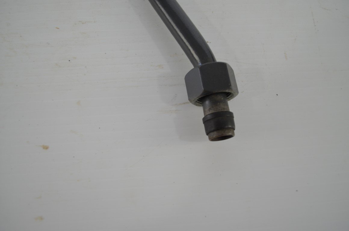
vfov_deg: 39.8
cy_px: 116
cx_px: 174
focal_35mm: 33
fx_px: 319
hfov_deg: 57.3
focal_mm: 22
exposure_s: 1/80
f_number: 4.5
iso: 400
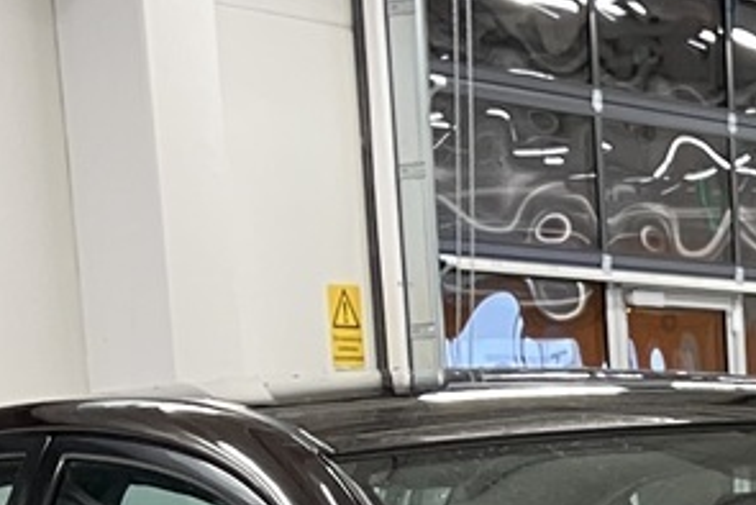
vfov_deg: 8.7
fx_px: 2983
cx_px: 951
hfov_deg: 13.9
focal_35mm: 142
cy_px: 1241
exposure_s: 1/50
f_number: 1.8
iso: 80
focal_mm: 3.99
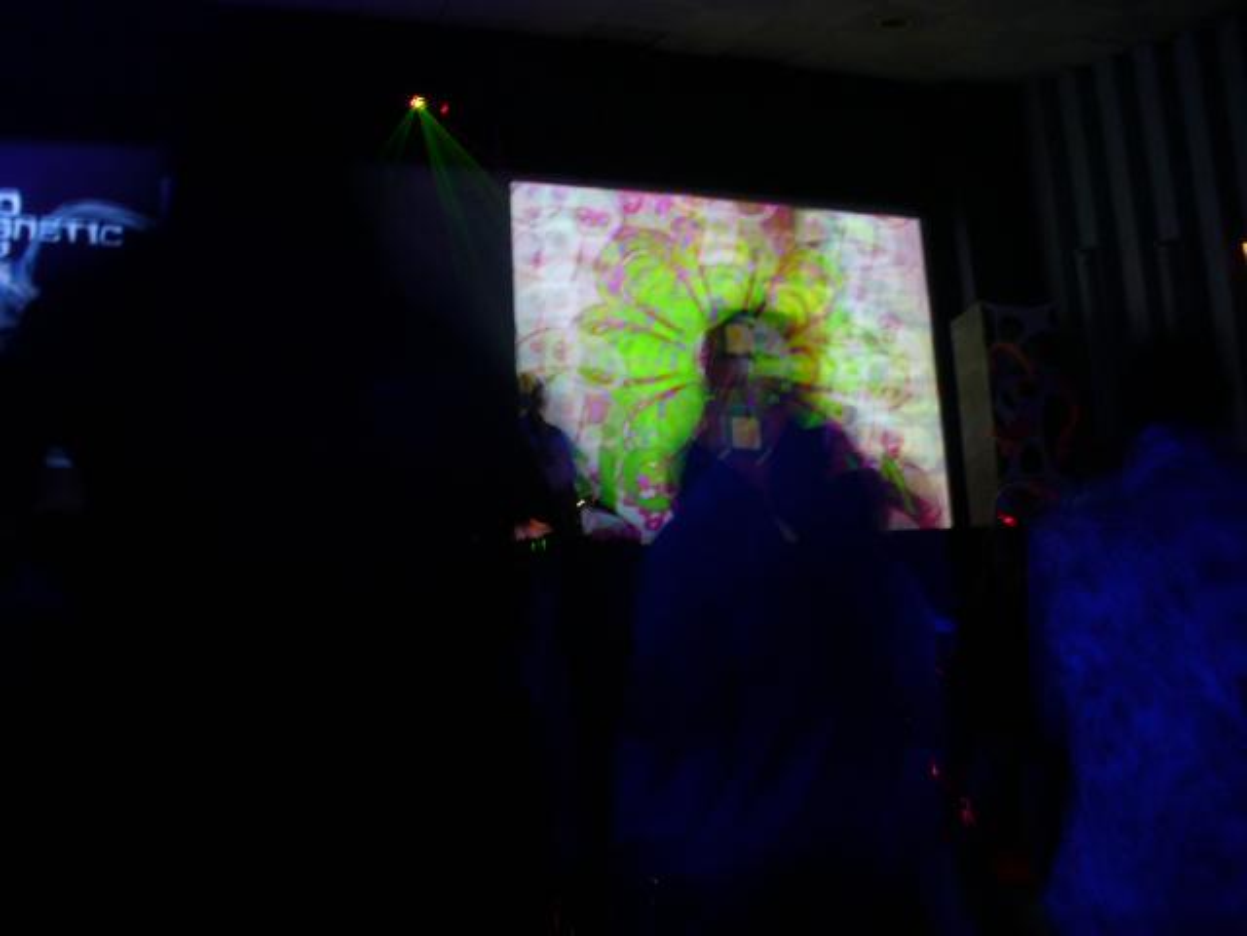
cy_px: 468
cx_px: 624
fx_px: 1333
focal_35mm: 37
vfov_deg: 38.7
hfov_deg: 50.1
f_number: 2.8
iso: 80
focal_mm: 6.1
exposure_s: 1/1.3
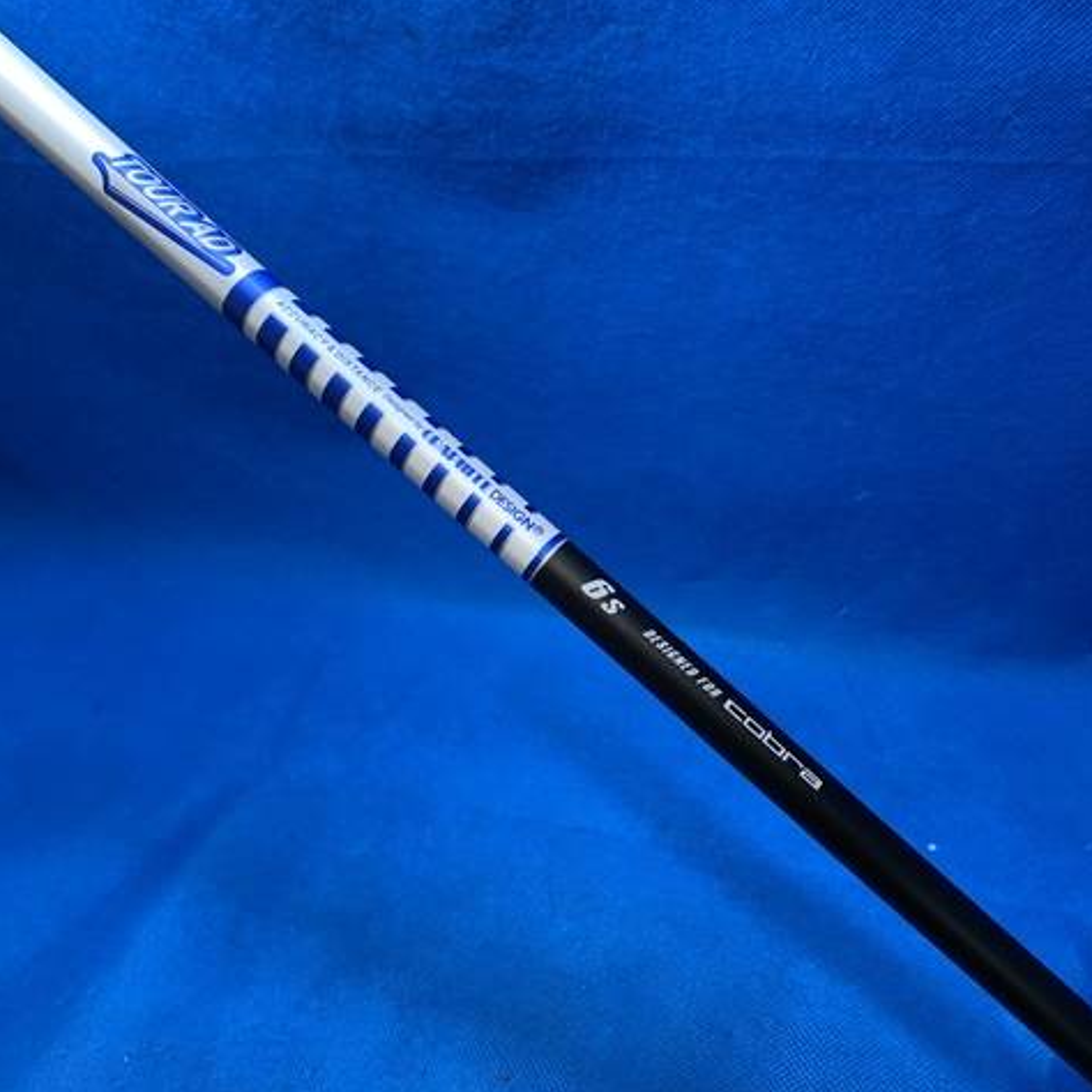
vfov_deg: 52.5
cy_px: 544
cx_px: 622
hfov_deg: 52.4
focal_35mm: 31
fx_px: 1106
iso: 125
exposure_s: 1/60
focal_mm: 4.25
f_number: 1.8
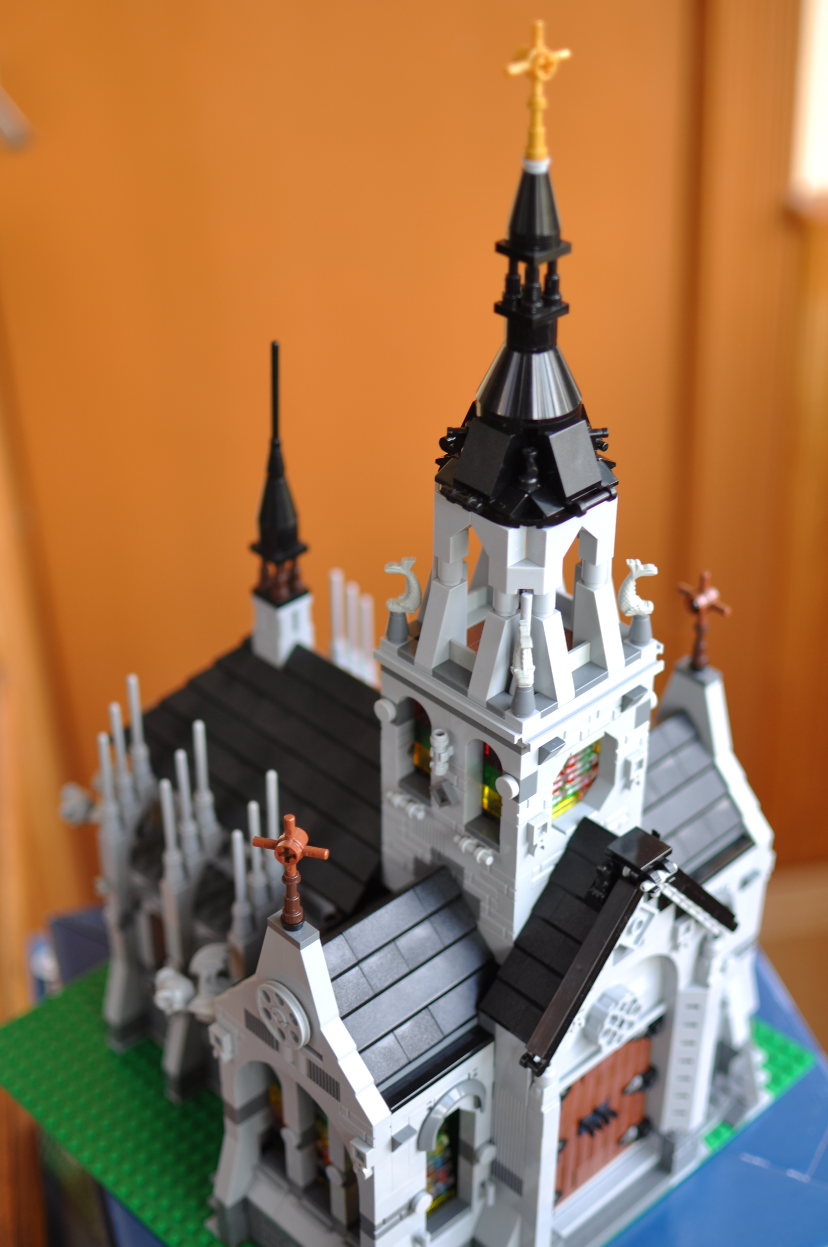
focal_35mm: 52
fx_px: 1816
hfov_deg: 25.7
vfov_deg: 37.9
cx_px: 414
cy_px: 624
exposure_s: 1/60
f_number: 2
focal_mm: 35
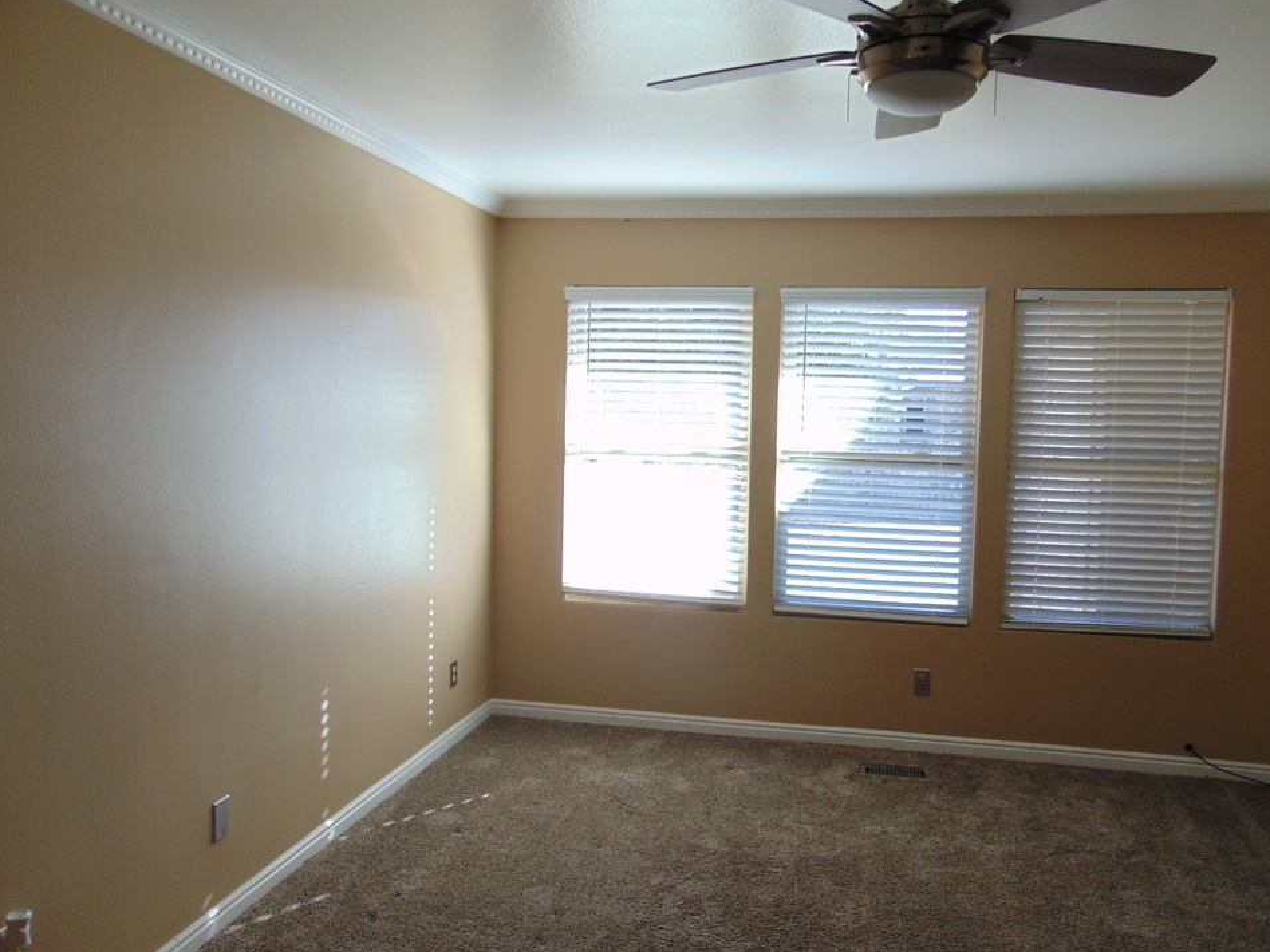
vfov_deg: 51.3
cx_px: 683
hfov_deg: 65.2
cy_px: 465
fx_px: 991
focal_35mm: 27
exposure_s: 1/40
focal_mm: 4.5
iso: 80
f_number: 3
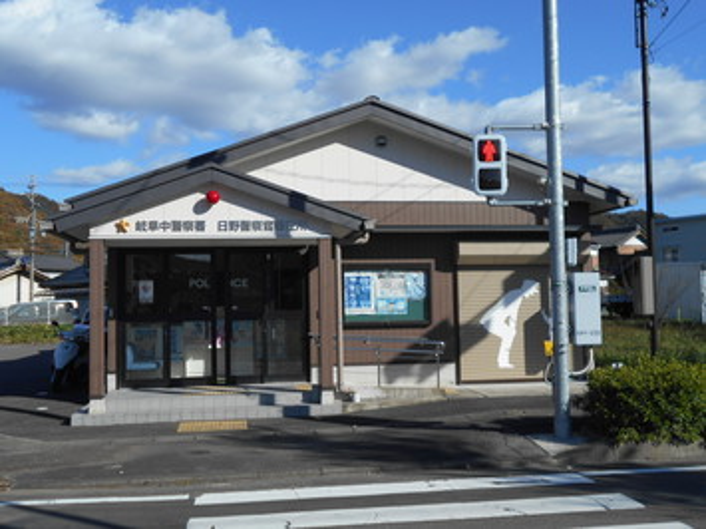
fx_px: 795
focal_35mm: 39
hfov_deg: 47.9
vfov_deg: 36.8
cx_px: 353
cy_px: 264
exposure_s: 1/1000
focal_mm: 6.7
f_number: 3.9
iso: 80
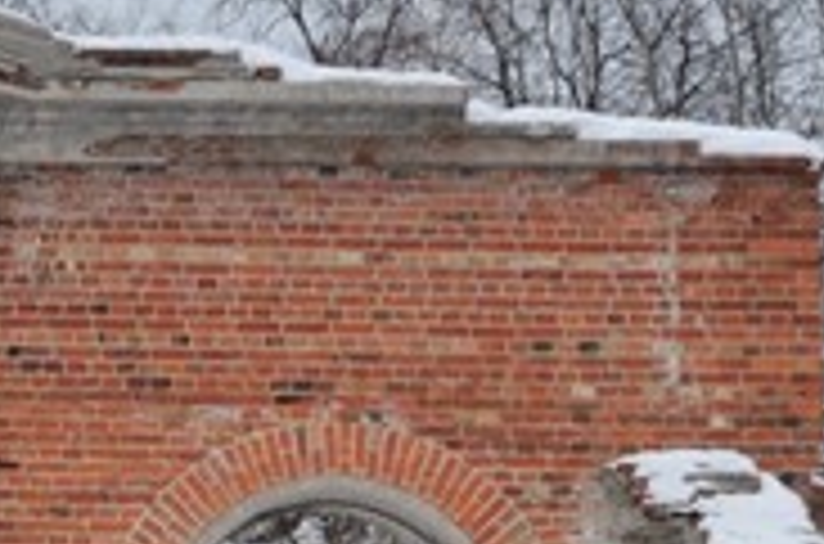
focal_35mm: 236
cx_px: -671
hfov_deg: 8.4
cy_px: 722
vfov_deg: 5.7
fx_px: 5388
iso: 320
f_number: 8
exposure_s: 1/250
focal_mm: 32
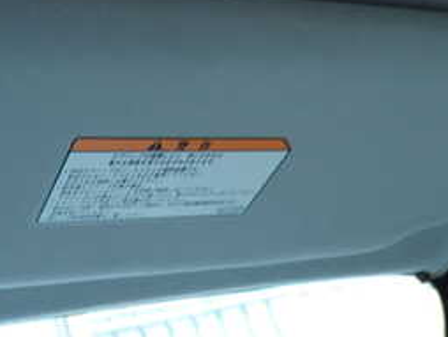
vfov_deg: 24.6
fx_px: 764
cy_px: 90
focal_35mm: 59
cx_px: 146
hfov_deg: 32.4
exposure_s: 1/40
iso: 200
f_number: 2
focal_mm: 4.5
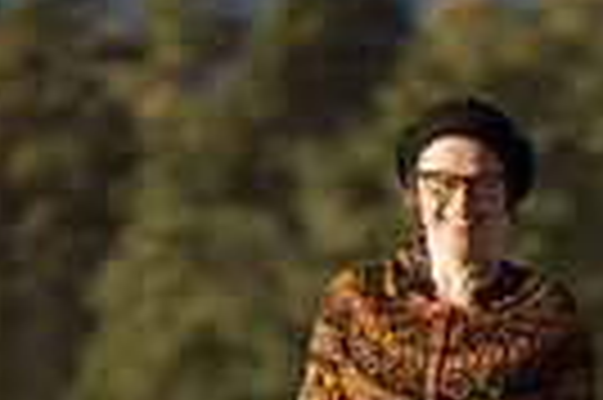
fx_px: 5320
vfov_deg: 4.3
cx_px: 441
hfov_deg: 6.5
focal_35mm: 318
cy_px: 652
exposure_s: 1/1000
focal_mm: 85
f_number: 1.8
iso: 64
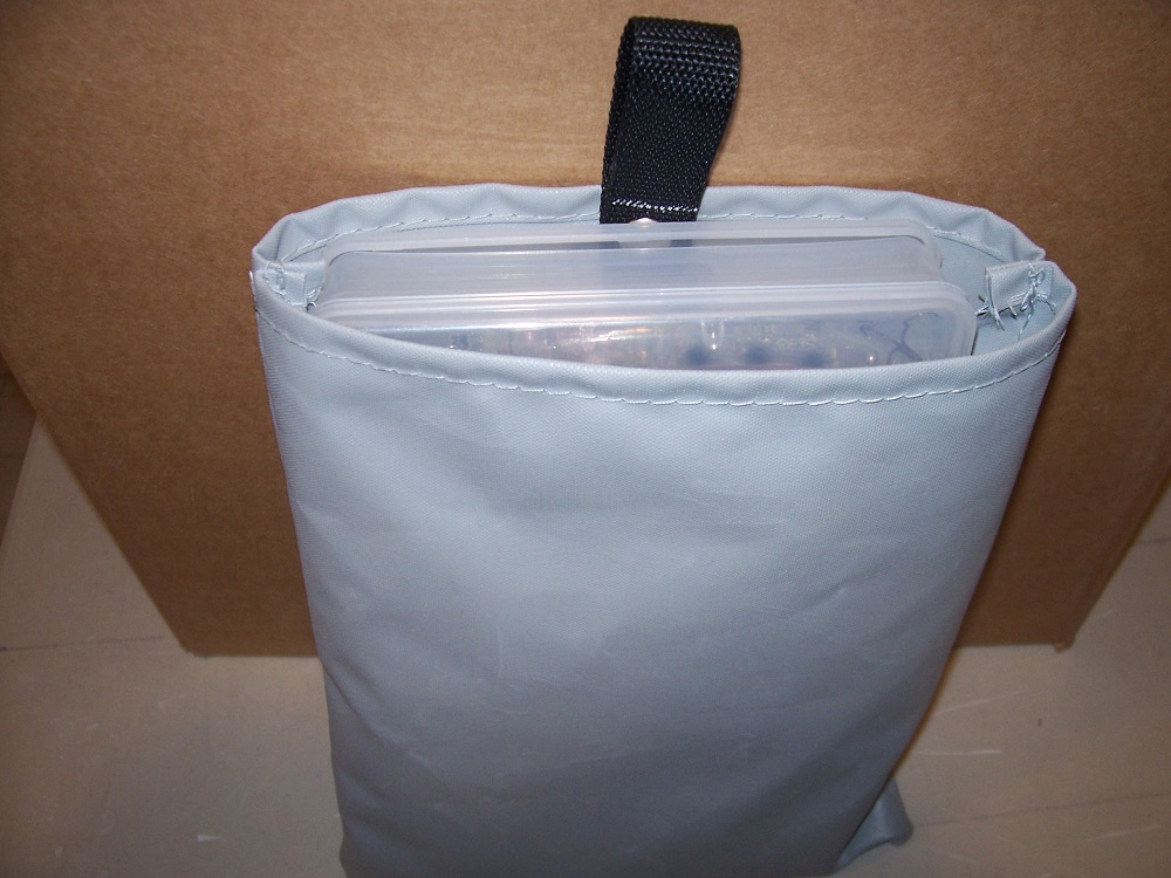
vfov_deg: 41.8
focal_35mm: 34
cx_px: 586
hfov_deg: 54.0
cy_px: 439
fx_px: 1150
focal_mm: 5.6
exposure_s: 1/60
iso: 125
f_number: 2.7
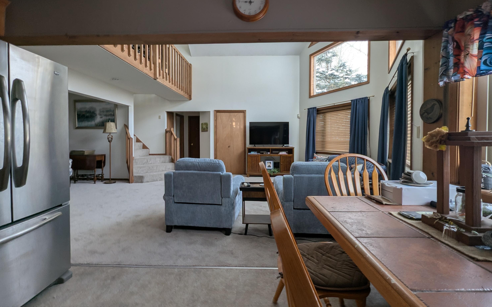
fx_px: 188
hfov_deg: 105.3
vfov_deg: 78.5
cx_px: 246
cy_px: 141
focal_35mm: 14
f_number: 2.2
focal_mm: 1.95
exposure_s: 1/165
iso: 66
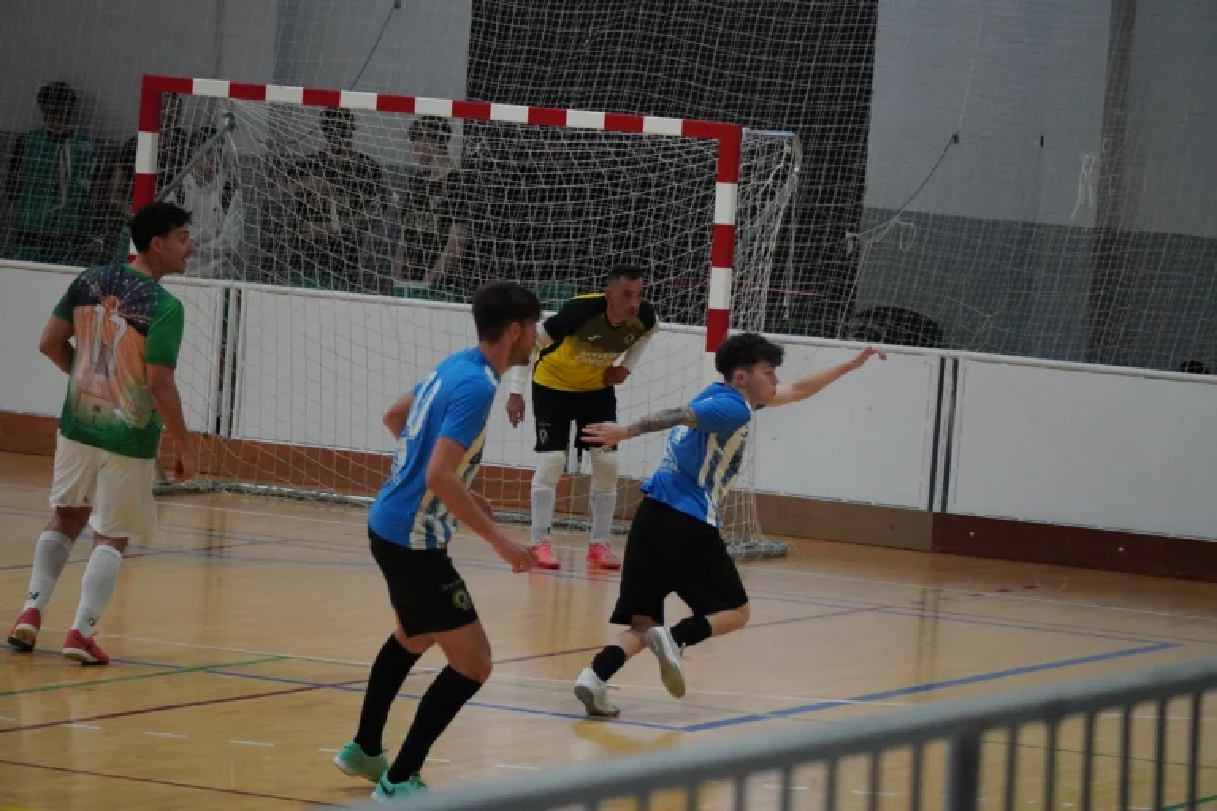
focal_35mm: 192
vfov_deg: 7.2
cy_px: 406
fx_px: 6490
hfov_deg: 10.7
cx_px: 608
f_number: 5.6
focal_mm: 128
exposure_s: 1/640
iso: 4000
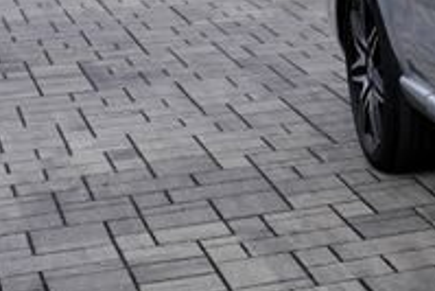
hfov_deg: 11.0
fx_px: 1862
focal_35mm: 154
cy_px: -32
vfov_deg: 8.8
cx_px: 1080
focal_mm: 30
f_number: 8
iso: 100
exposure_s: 1/320
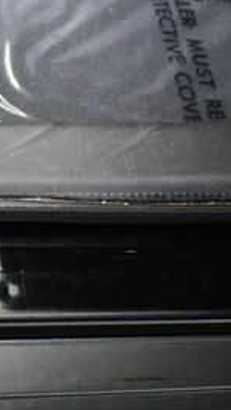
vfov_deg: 17.7
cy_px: 177
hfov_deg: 9.8
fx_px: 1315
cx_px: -85
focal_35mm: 121
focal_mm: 24
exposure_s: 1/60
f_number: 3.8
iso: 6400
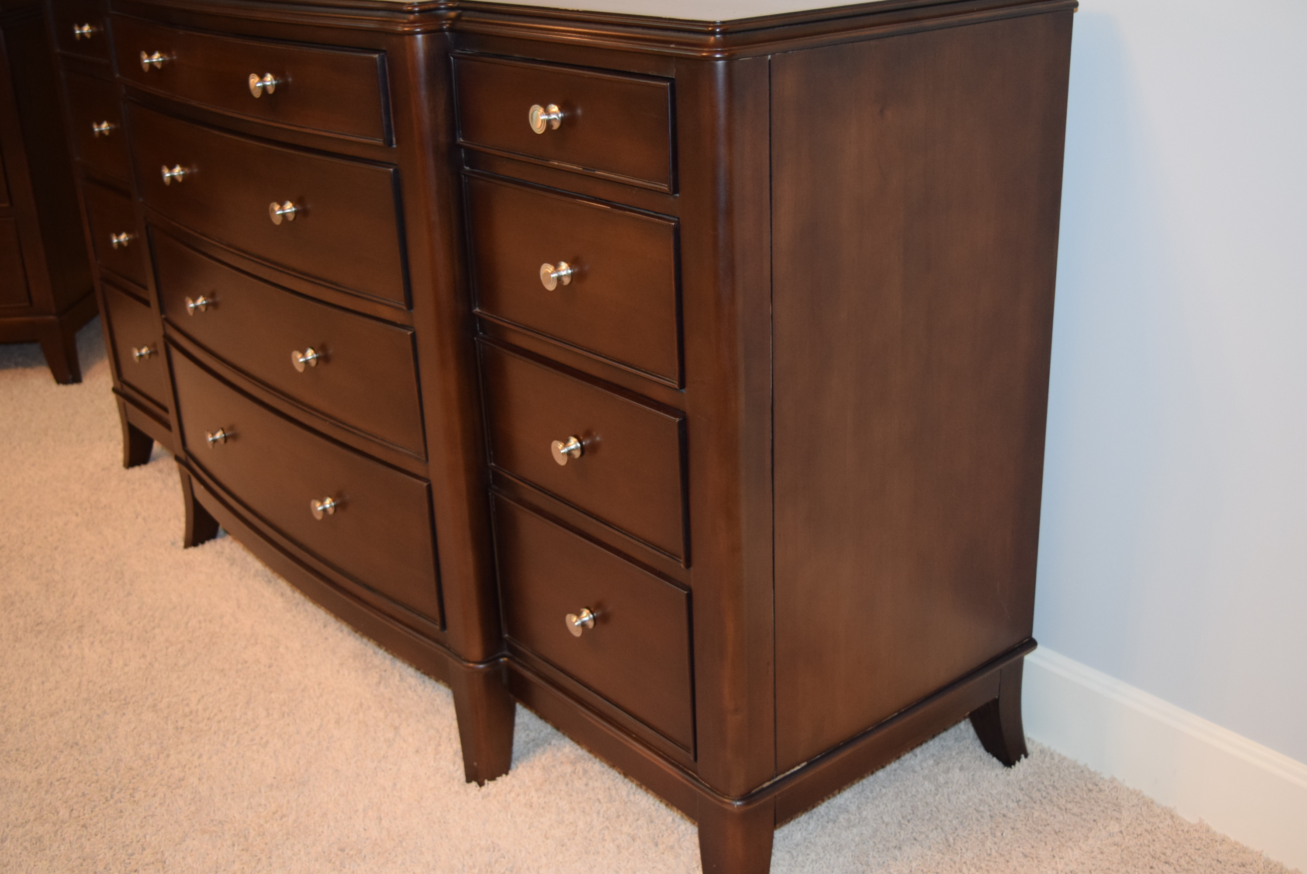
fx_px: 1471
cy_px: 437
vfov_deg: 33.1
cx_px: 654
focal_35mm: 40
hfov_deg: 47.9
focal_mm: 27
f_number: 4
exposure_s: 1/30
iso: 1400
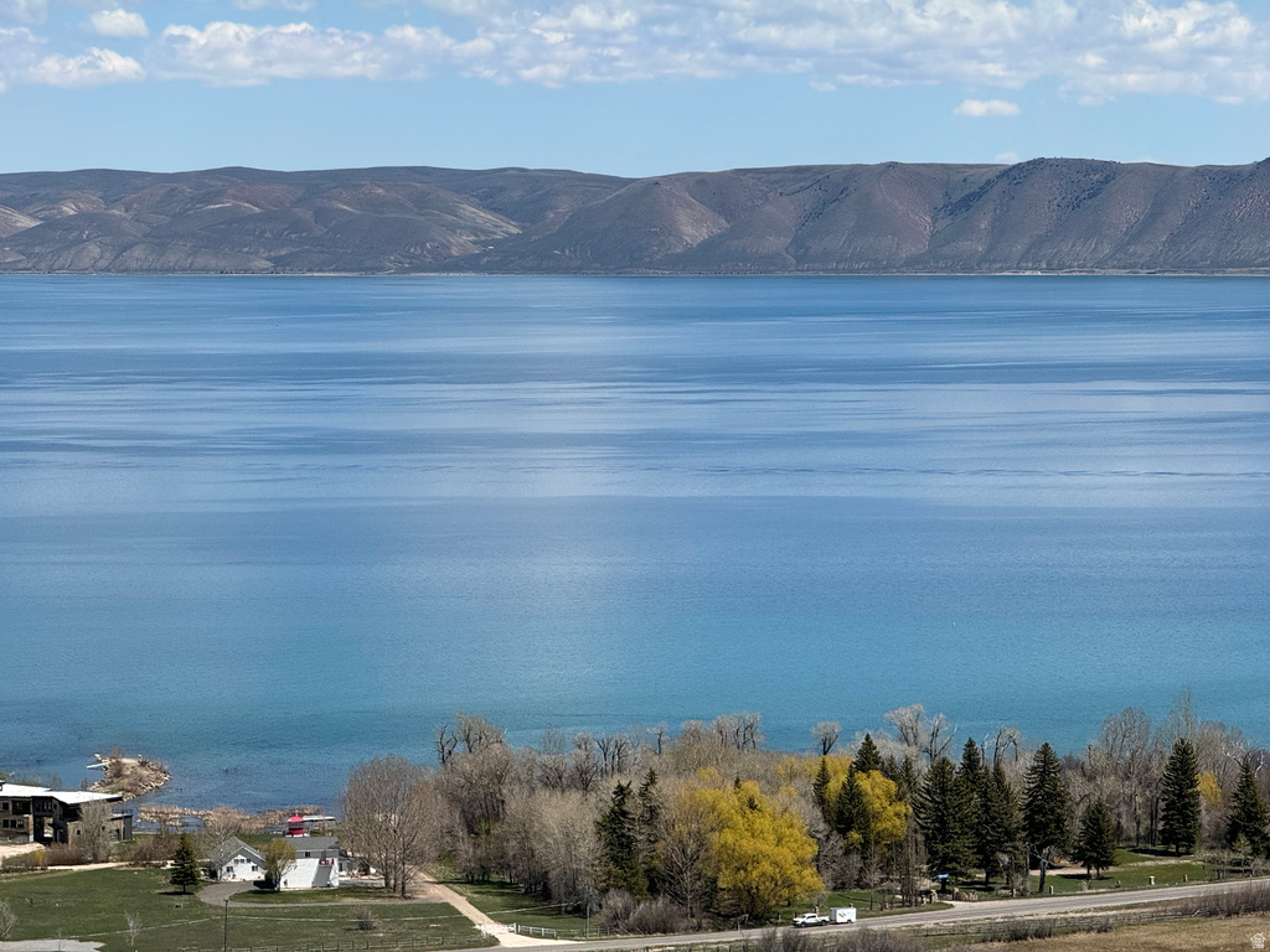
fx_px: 4403
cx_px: 635
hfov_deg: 16.4
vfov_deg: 12.3
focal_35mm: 120
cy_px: 476
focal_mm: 15.66
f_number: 2.8
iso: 50
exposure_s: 1/2525
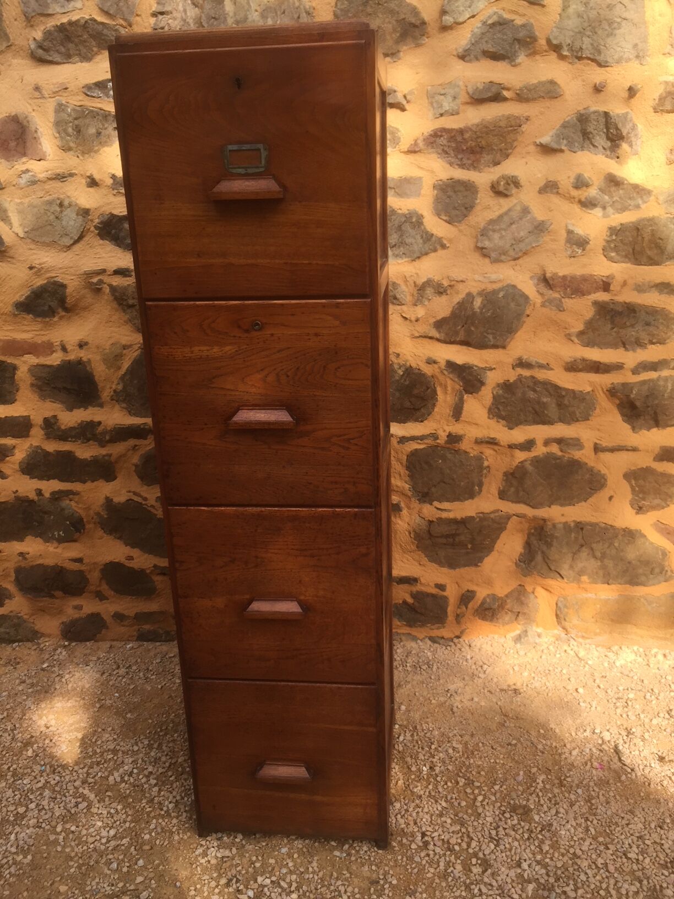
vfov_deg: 61.7
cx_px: 337
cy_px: 450
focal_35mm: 29
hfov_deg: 48.2
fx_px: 753
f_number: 2.2
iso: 32
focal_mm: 4.15
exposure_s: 1/942
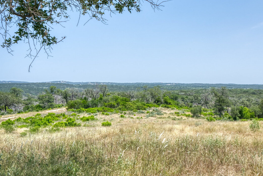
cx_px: 180
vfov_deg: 25.1
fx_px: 395
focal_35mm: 54
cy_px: 88
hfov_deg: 36.4
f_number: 11
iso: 100
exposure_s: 1/640
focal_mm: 35
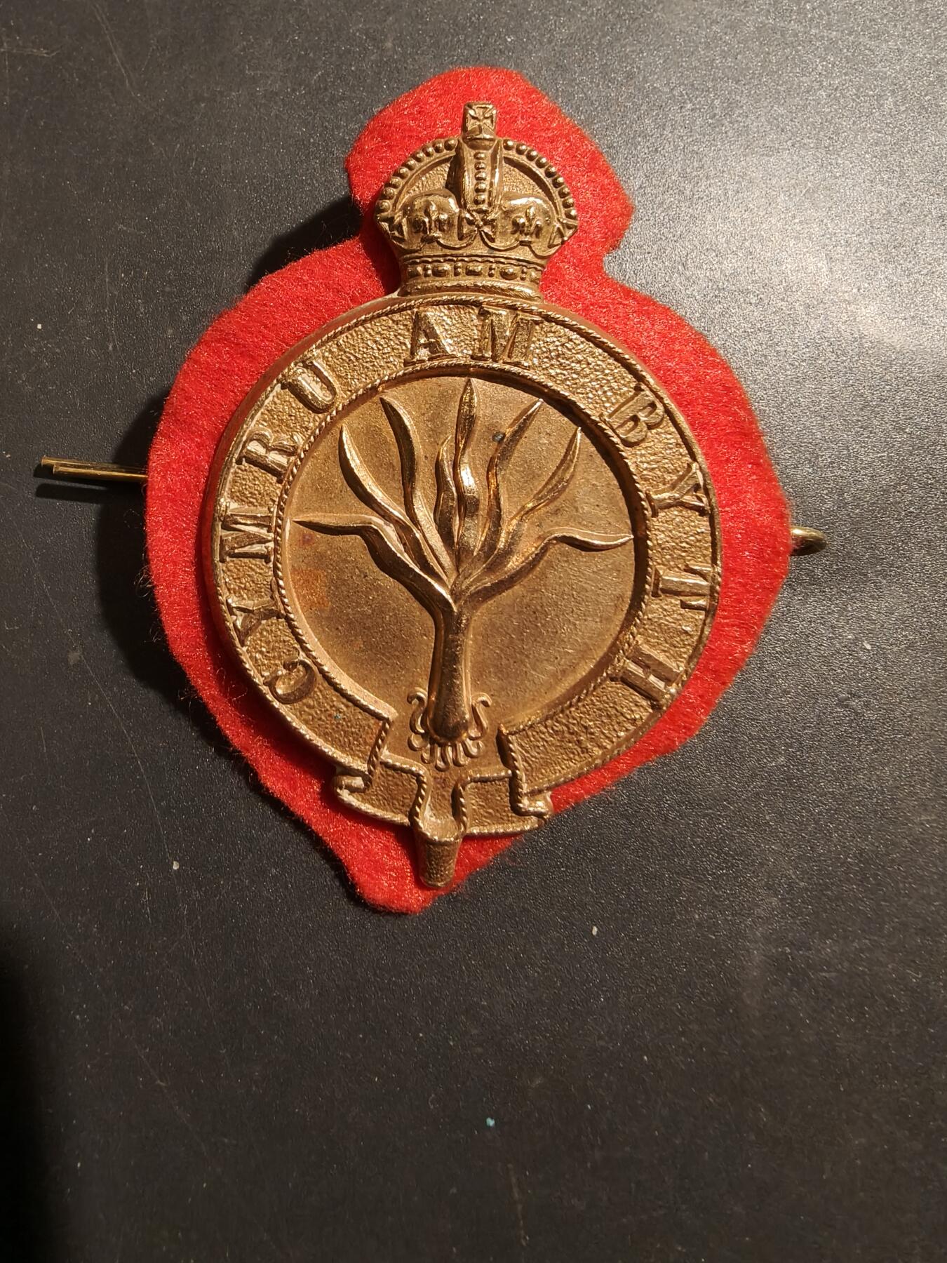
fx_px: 839
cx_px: 474
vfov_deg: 73.9
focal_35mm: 23
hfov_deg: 58.9
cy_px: 632
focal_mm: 2.32
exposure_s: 1/50
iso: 250
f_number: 2
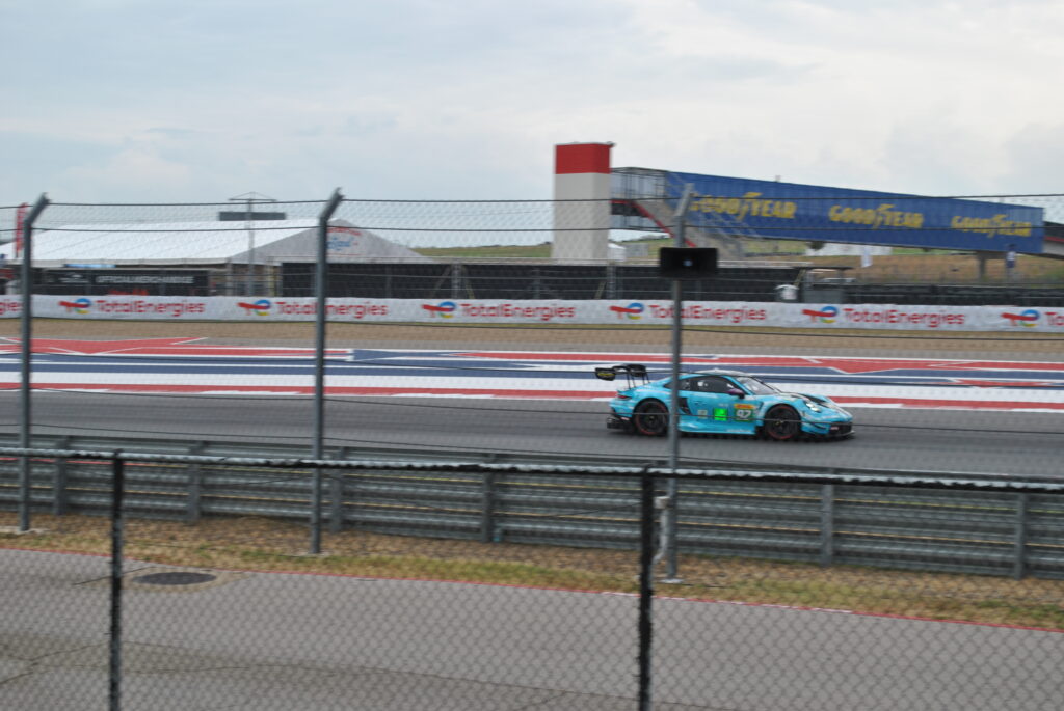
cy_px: 356
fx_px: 1864
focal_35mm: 63
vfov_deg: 21.6
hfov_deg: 31.9
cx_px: 532
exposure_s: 1/200
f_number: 7.1
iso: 100
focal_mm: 42
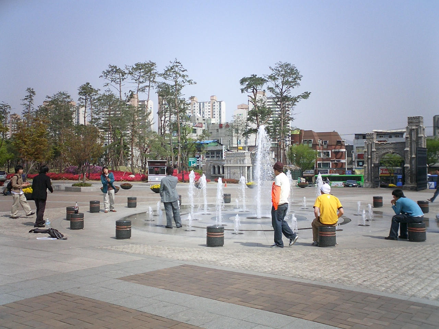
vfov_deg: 38.7
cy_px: 164
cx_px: 220
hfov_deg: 50.1
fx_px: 469
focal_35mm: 37
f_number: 3.5
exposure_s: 1/1000
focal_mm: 5.6
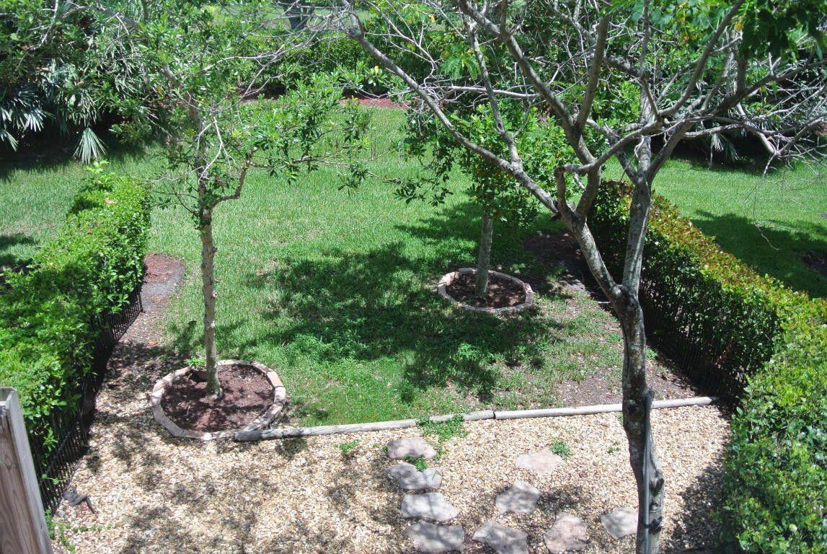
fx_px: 713
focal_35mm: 31
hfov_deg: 60.2
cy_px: 277
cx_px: 414
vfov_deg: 42.4
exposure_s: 1/200
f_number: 4
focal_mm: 11.8
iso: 100
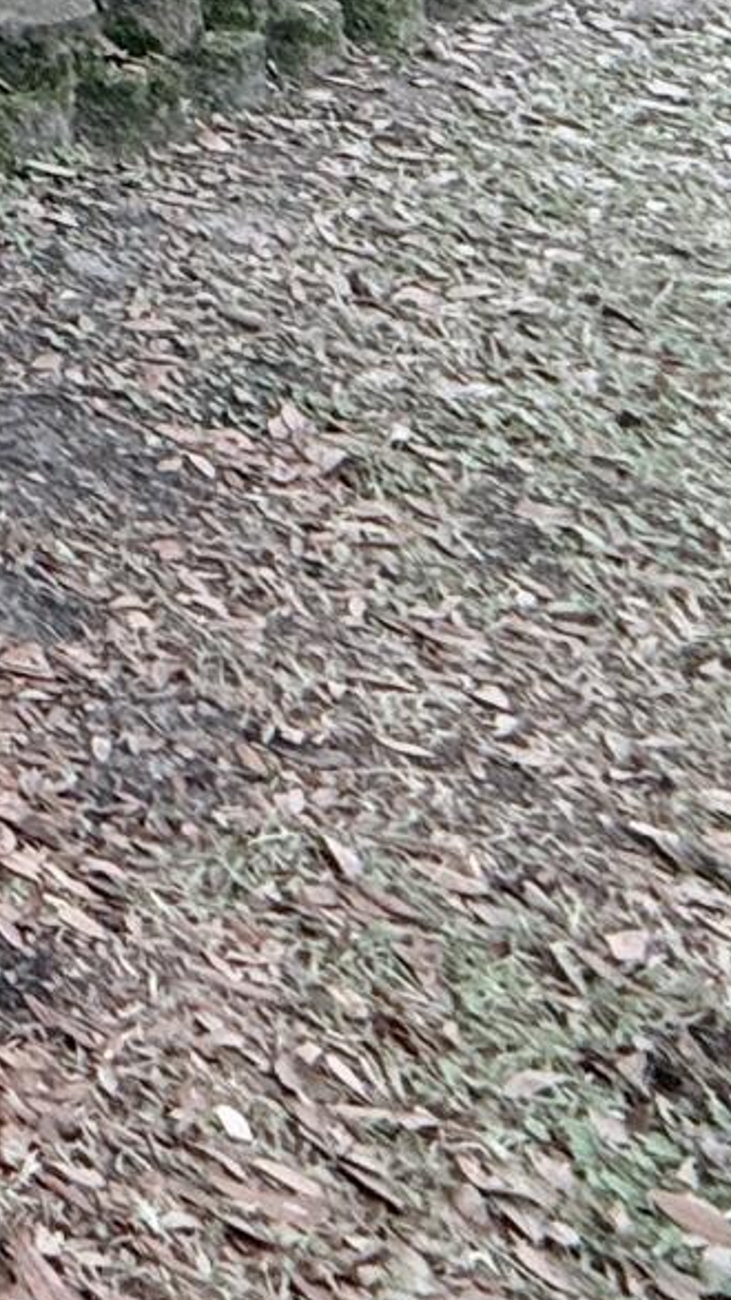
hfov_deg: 9.2
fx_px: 2689
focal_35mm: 78
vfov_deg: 19.0
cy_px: -1174
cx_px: -1870
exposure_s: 1/268
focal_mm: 2.22
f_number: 2.2
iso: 64
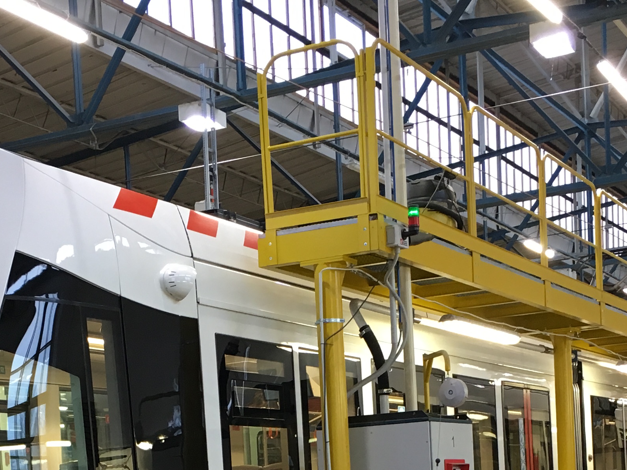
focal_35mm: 73
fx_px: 1322
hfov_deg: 26.7
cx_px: 290
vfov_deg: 18.9
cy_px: 591
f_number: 2.2
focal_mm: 4.15
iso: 80
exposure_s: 1/33
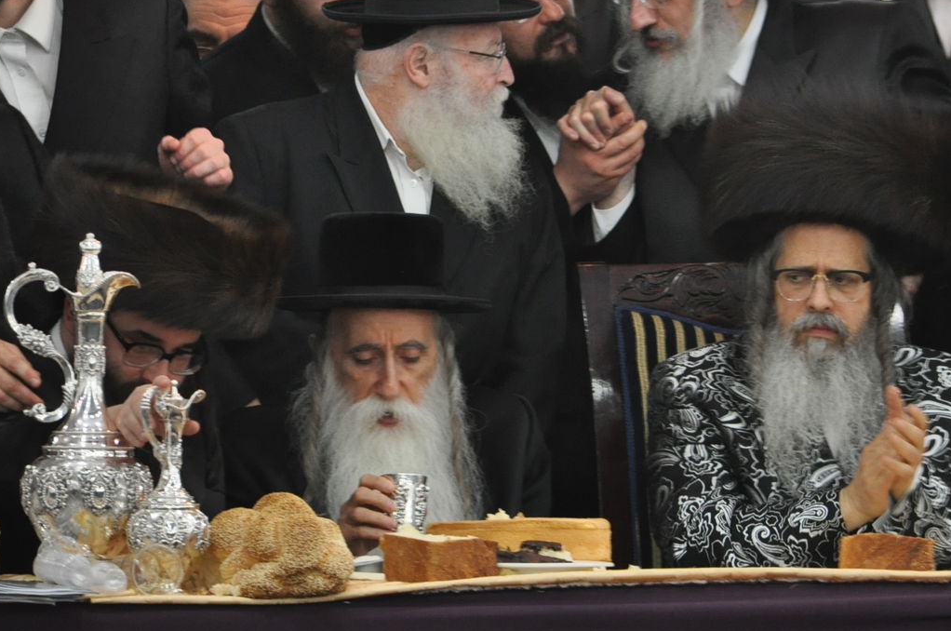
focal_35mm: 452
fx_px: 11921
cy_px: 322
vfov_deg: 3.0
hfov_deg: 4.6
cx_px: 594
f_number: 5.6
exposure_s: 1/60
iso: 1250
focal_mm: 220
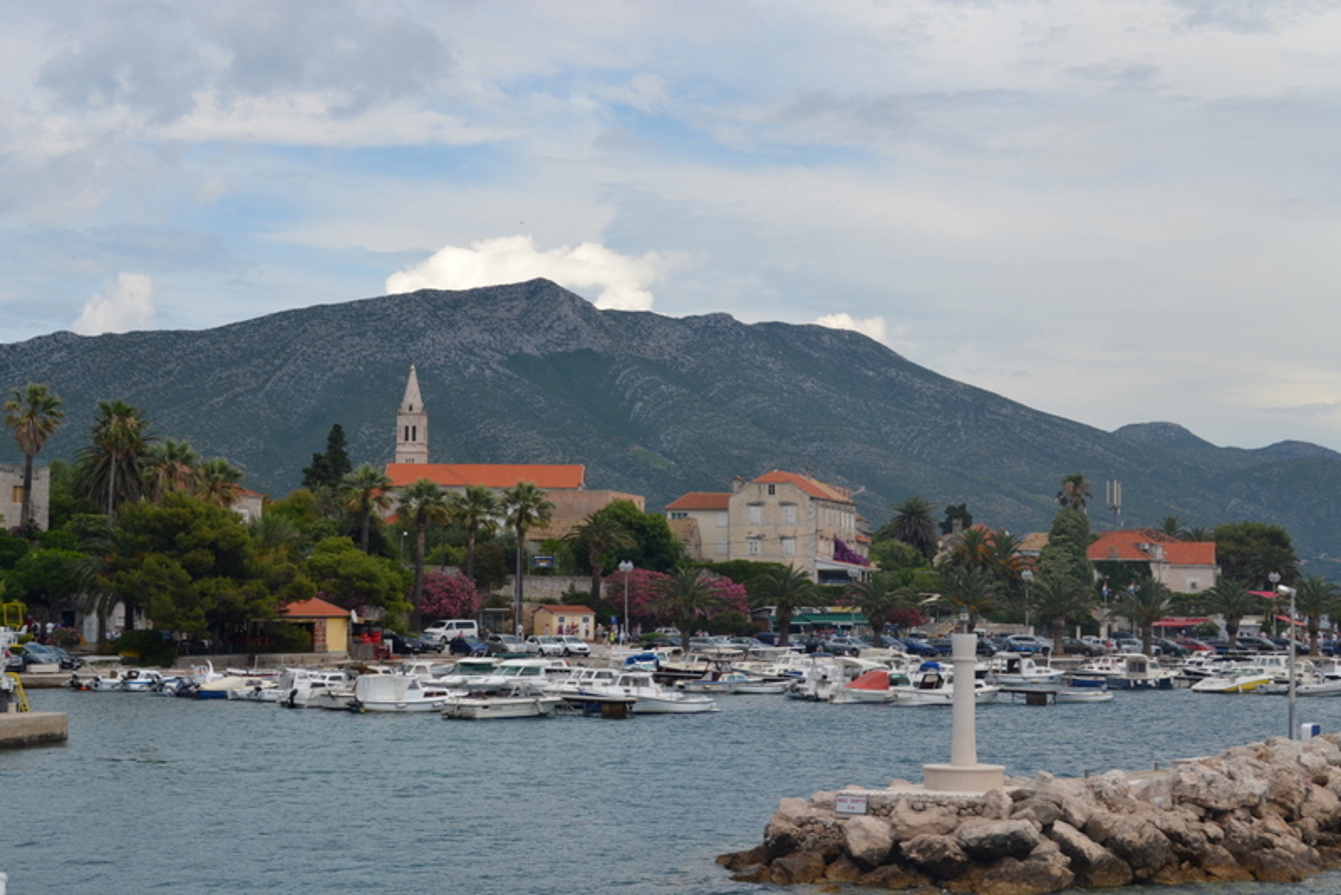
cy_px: 448
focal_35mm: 66
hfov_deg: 30.5
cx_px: 670
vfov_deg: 20.6
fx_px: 2459
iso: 100
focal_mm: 44
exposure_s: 1/250
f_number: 8
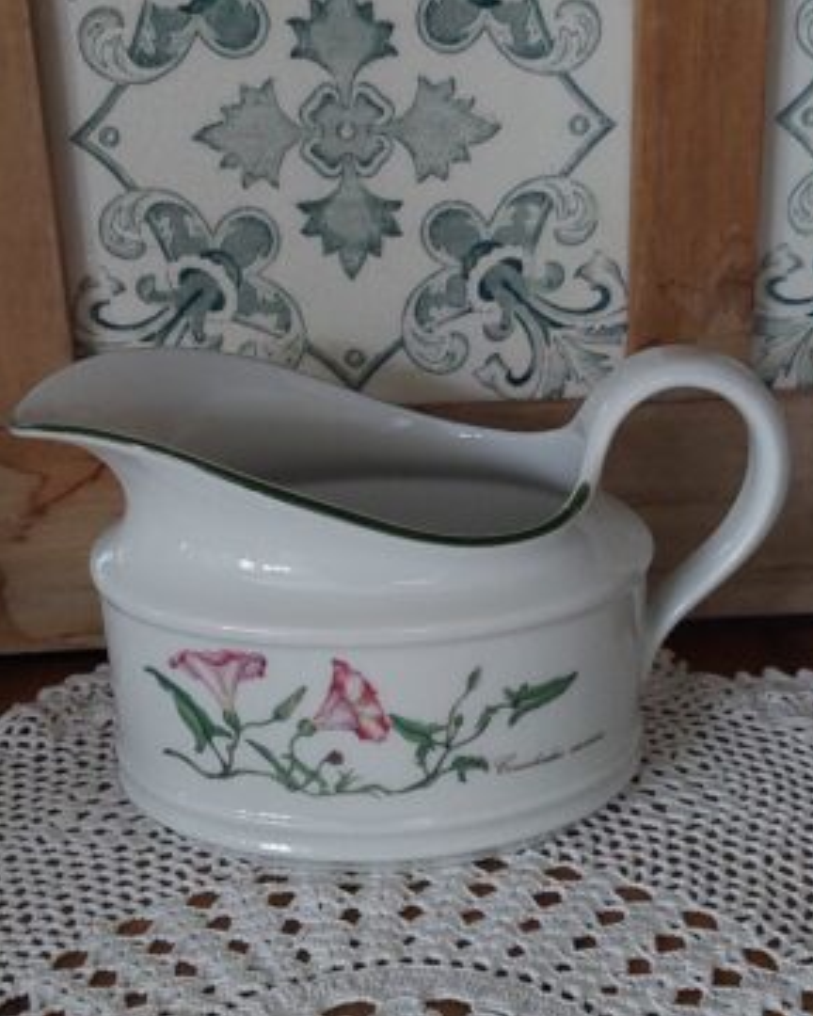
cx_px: 421
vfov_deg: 65.9
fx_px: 782
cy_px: 559
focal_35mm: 26
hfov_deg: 54.9
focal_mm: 5.23
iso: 500
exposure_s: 1/60.2
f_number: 1.8
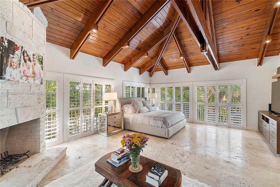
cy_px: 94
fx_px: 117
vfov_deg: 77.3
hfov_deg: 100.4
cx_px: 140
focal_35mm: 15
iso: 160
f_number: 11
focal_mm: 10
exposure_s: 1/2.5
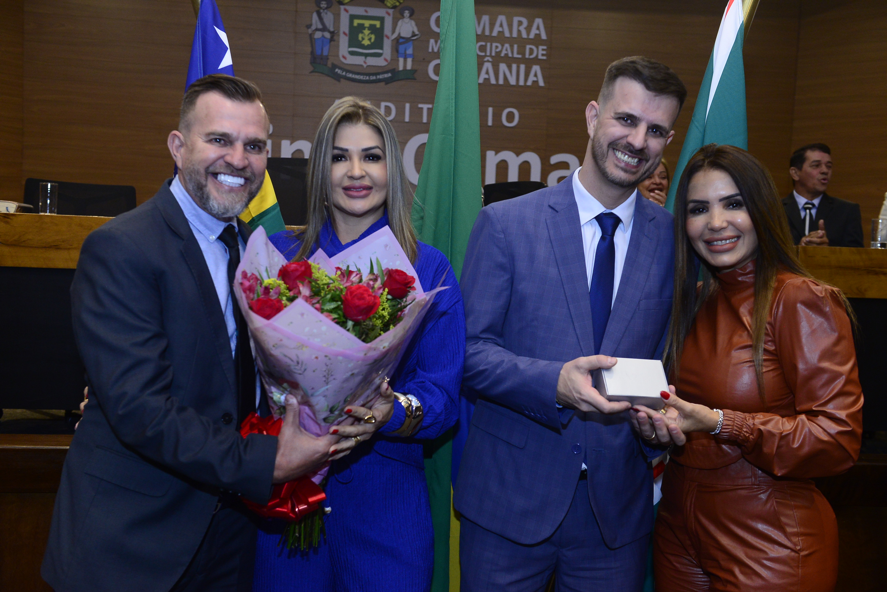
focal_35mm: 42
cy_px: 296
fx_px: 1035
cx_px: 444
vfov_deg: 31.9
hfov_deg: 46.4
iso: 2500
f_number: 6.3
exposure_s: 1/125
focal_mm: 42
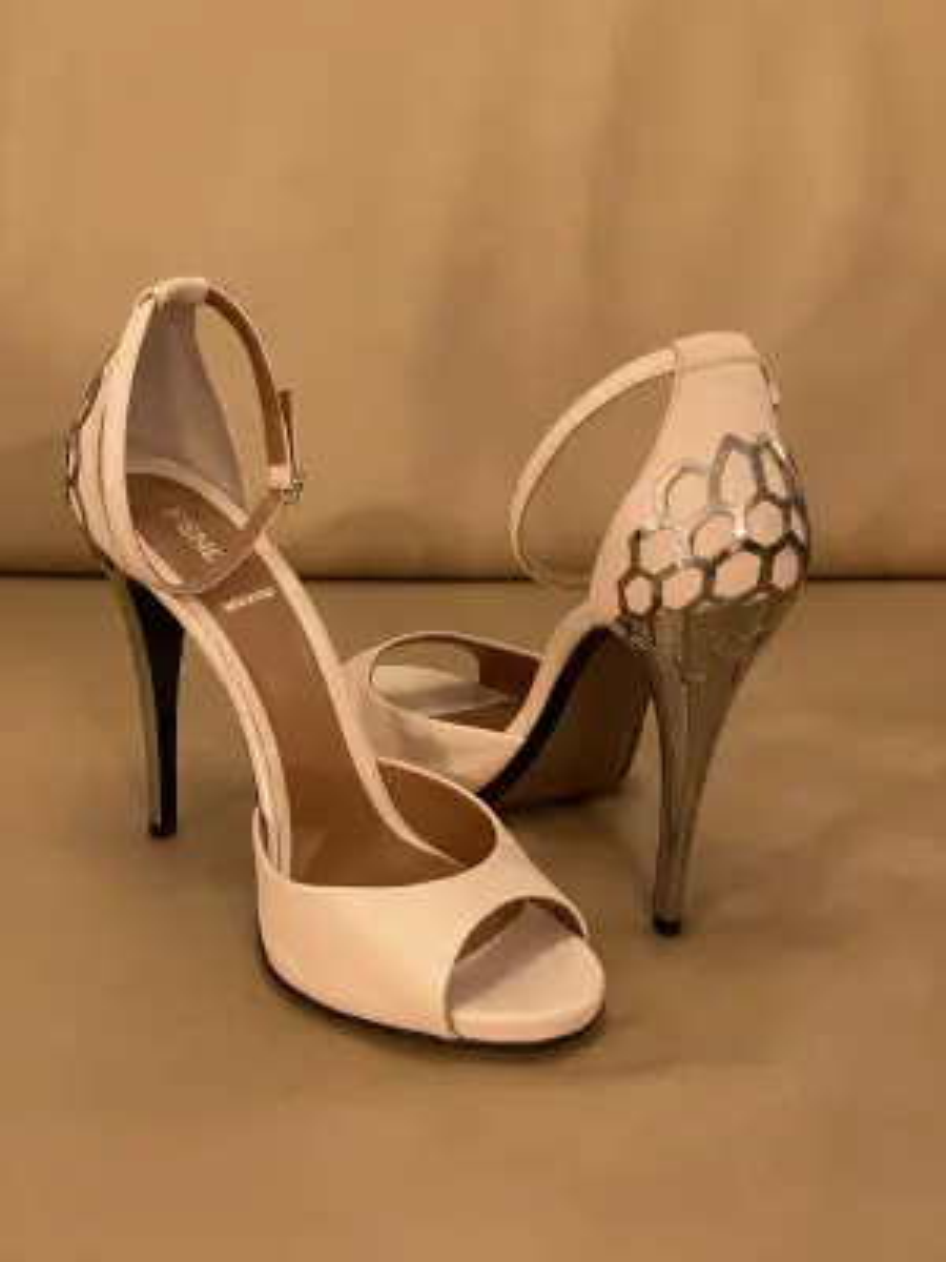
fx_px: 1895
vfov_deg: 36.8
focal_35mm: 52
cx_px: 473
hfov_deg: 28.0
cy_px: 631
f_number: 2
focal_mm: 6
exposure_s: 1/50
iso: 400
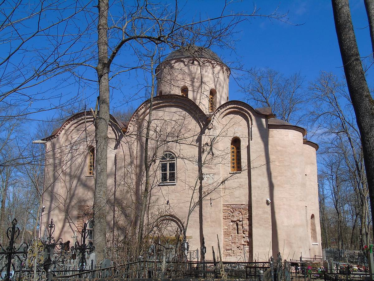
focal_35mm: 34
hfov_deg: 54.0
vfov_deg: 41.8
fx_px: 367
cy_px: 140
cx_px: 187
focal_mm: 6.1
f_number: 3.8
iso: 80
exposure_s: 1/1000
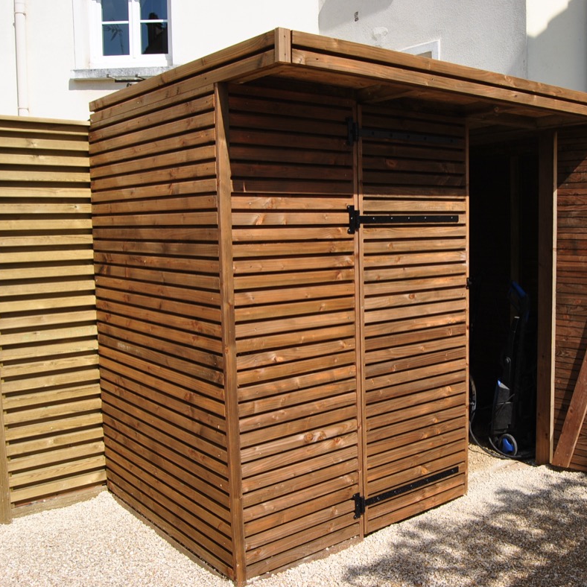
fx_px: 671
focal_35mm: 35
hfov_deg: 46.5
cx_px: 392
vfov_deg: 47.2
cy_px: 293
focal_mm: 18
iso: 125
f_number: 10
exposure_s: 1/250
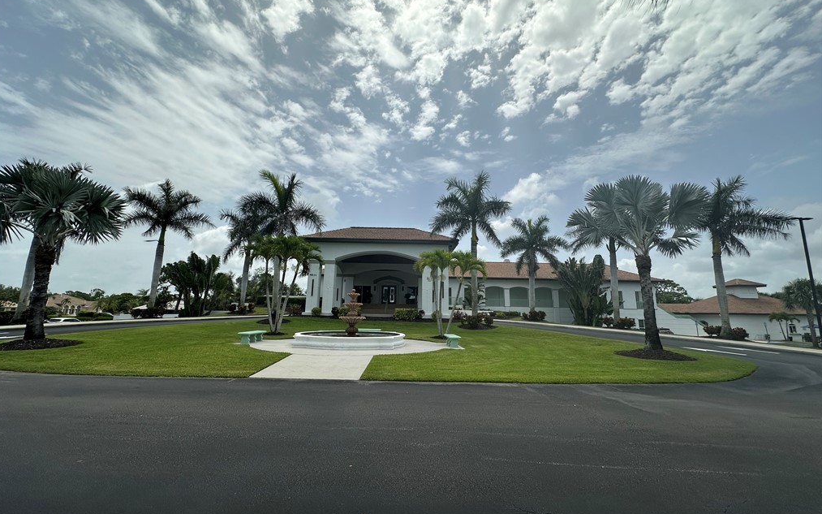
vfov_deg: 74.8
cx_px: 410
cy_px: 251
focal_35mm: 15
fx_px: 336
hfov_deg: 101.5
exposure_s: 1/3731
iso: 50
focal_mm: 2.22
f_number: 2.2
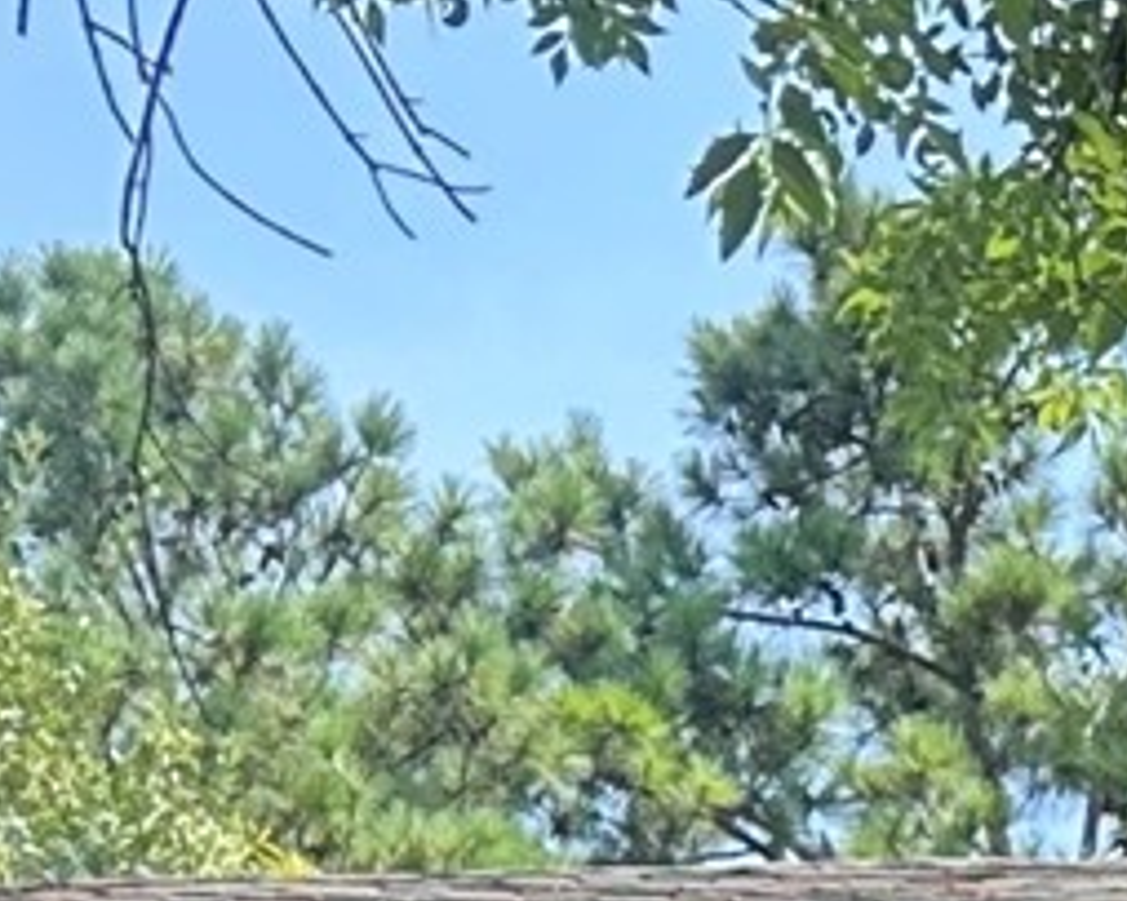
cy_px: 2832
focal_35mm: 189
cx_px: 1890
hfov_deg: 9.8
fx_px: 6302
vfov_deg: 7.2
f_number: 1.78
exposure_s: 1/699
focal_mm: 6.86
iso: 80
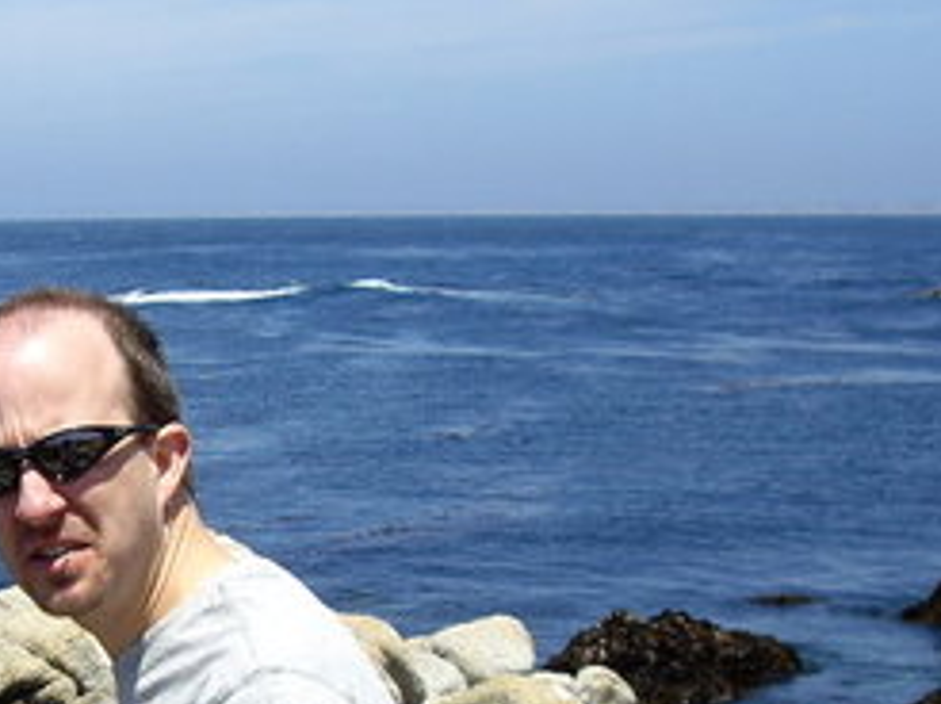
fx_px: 2689
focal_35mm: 99
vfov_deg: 14.8
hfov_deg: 19.1
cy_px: 608
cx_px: -77
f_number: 4.3
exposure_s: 1/400
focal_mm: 6.2
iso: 50
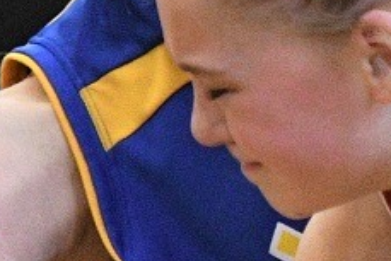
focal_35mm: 832
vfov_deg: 1.7
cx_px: 374
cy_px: 284
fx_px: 9042
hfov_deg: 2.5
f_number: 2.8
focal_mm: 130
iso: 4500
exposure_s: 1/1000
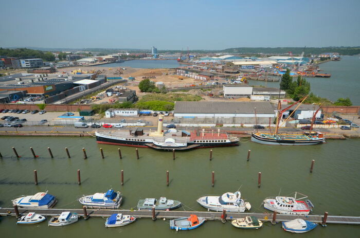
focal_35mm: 21
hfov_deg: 81.3
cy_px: 119
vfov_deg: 59.2
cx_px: 180
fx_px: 209
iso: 100
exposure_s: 1/320
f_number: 9
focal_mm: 14
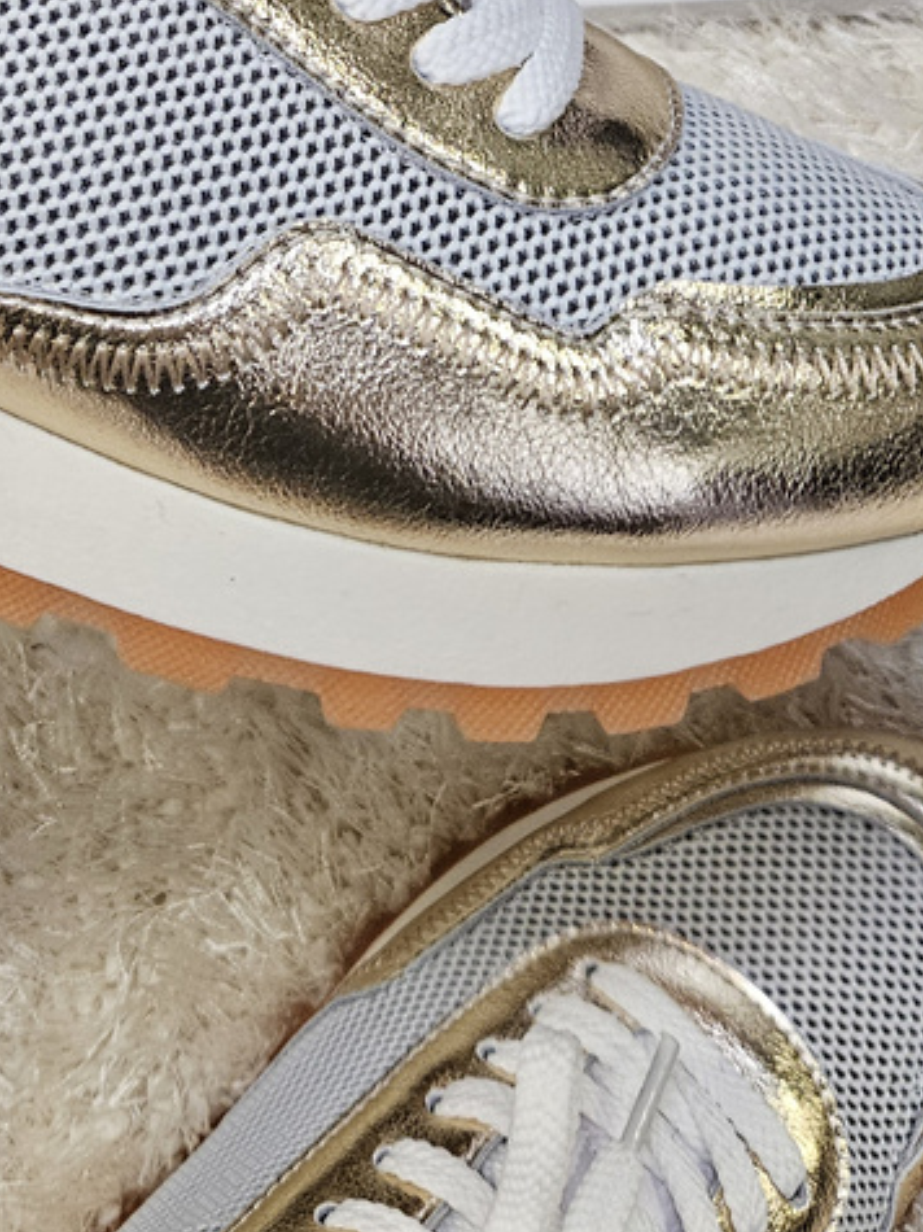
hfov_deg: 23.0
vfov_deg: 28.1
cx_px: 214
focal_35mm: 63
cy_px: -104
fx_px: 2241
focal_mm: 5.4
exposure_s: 1/100
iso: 500
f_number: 1.8
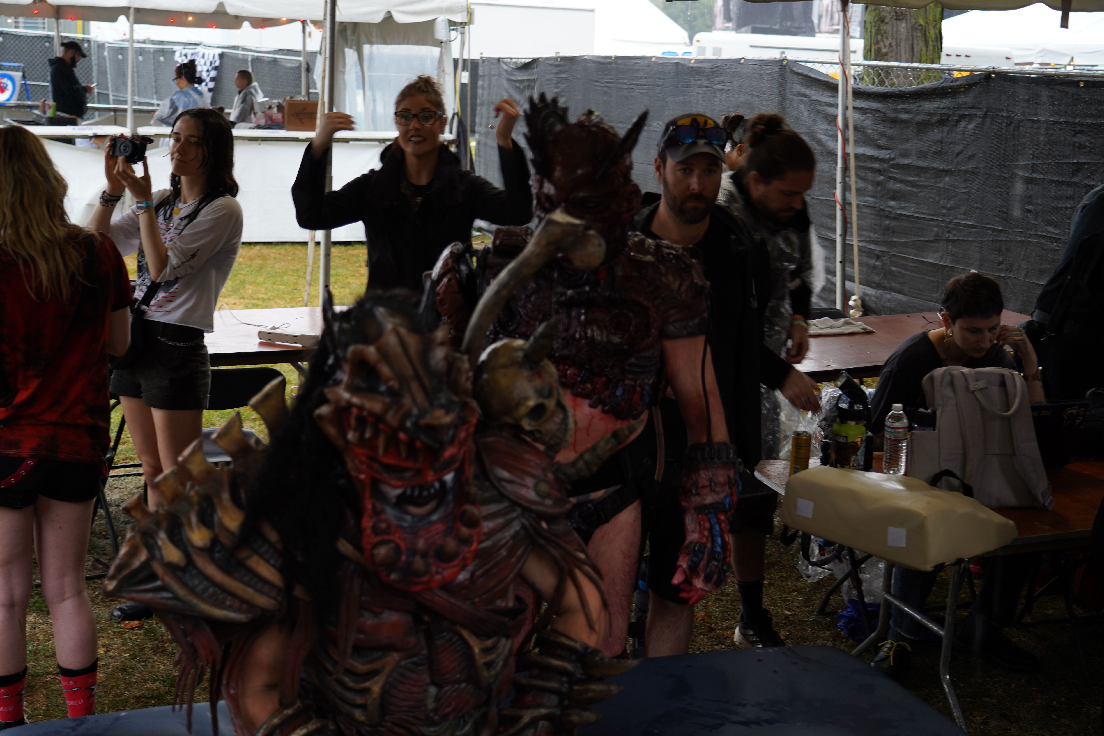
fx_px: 1441
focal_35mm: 47
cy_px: 368
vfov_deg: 28.6
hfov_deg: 41.9
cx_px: 552
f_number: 4
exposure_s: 1/50
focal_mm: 47
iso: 125
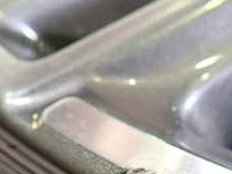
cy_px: 194
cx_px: 182
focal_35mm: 67
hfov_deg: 28.4
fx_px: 449
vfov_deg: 20.8
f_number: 2
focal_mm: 4.5
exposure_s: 1/30
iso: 320
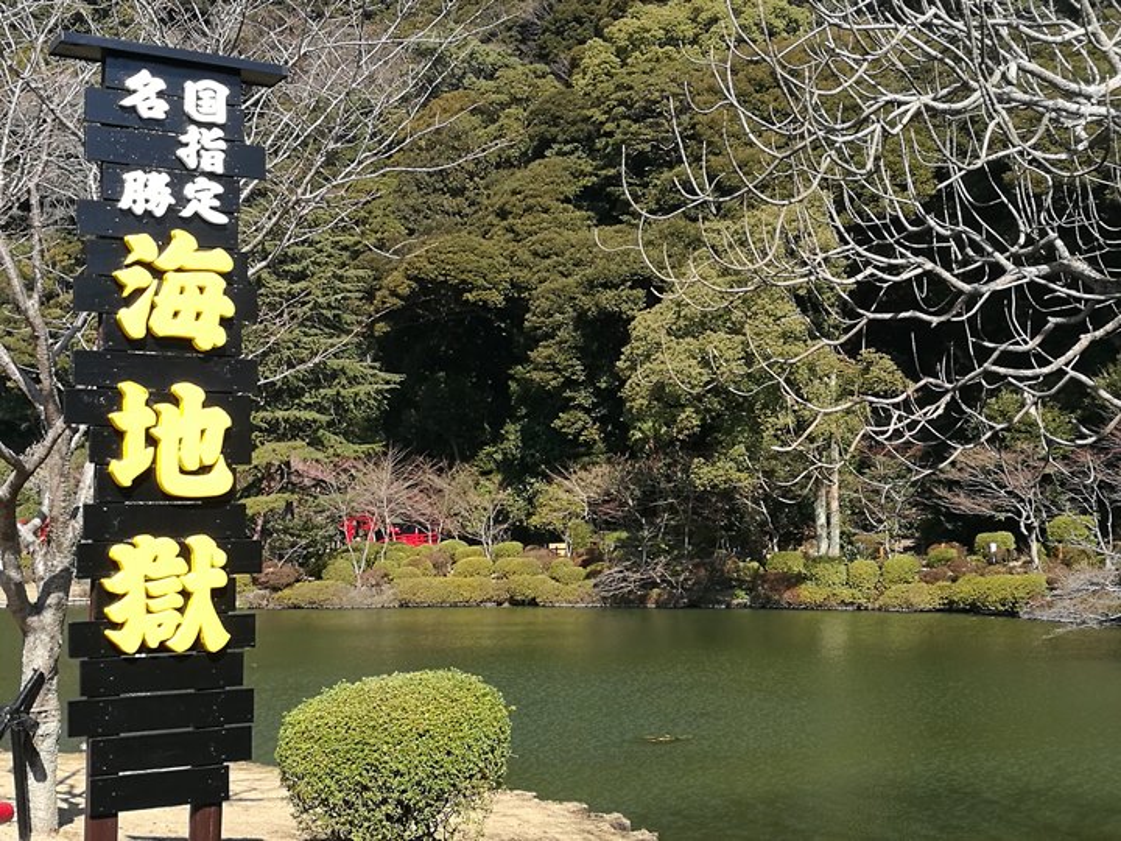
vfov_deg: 30.3
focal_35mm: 48
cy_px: 420
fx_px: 1554
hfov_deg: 39.7
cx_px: 560
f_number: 2.2
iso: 50
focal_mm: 4.5
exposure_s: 1/530
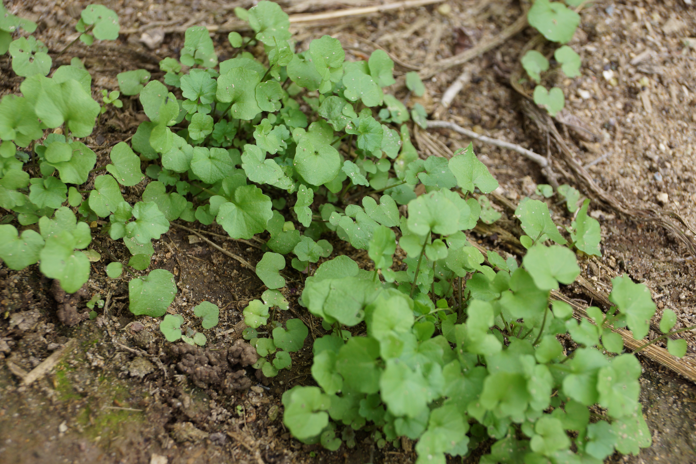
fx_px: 2030
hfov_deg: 19.5
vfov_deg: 13.0
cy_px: 232
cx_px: 348
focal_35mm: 105
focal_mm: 70
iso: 125
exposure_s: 1/160
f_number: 5.6
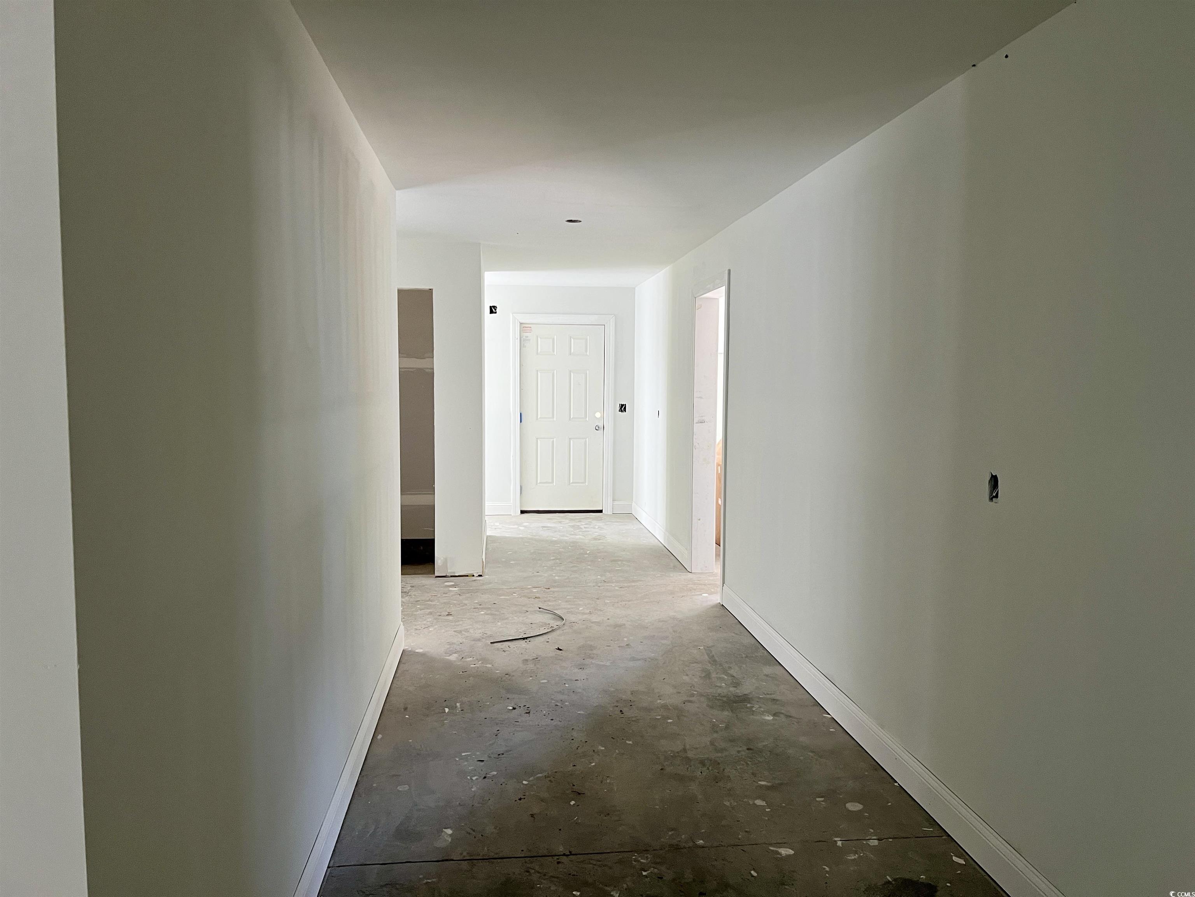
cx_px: 598
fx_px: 898
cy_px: 448
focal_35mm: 26
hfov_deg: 67.3
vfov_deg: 53.1
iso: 125
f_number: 1.5
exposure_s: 1/66
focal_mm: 5.7
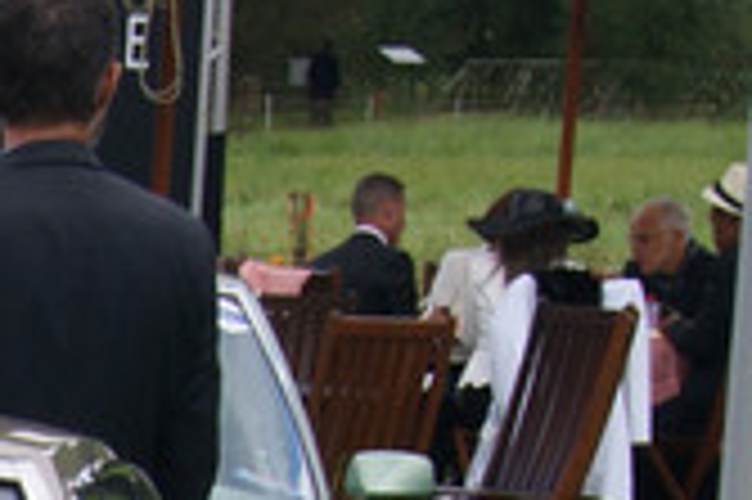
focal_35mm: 302
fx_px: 6302
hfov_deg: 6.3
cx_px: -1441
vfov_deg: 4.3
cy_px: 1599
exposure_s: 1/80
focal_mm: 28
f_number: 11
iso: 100
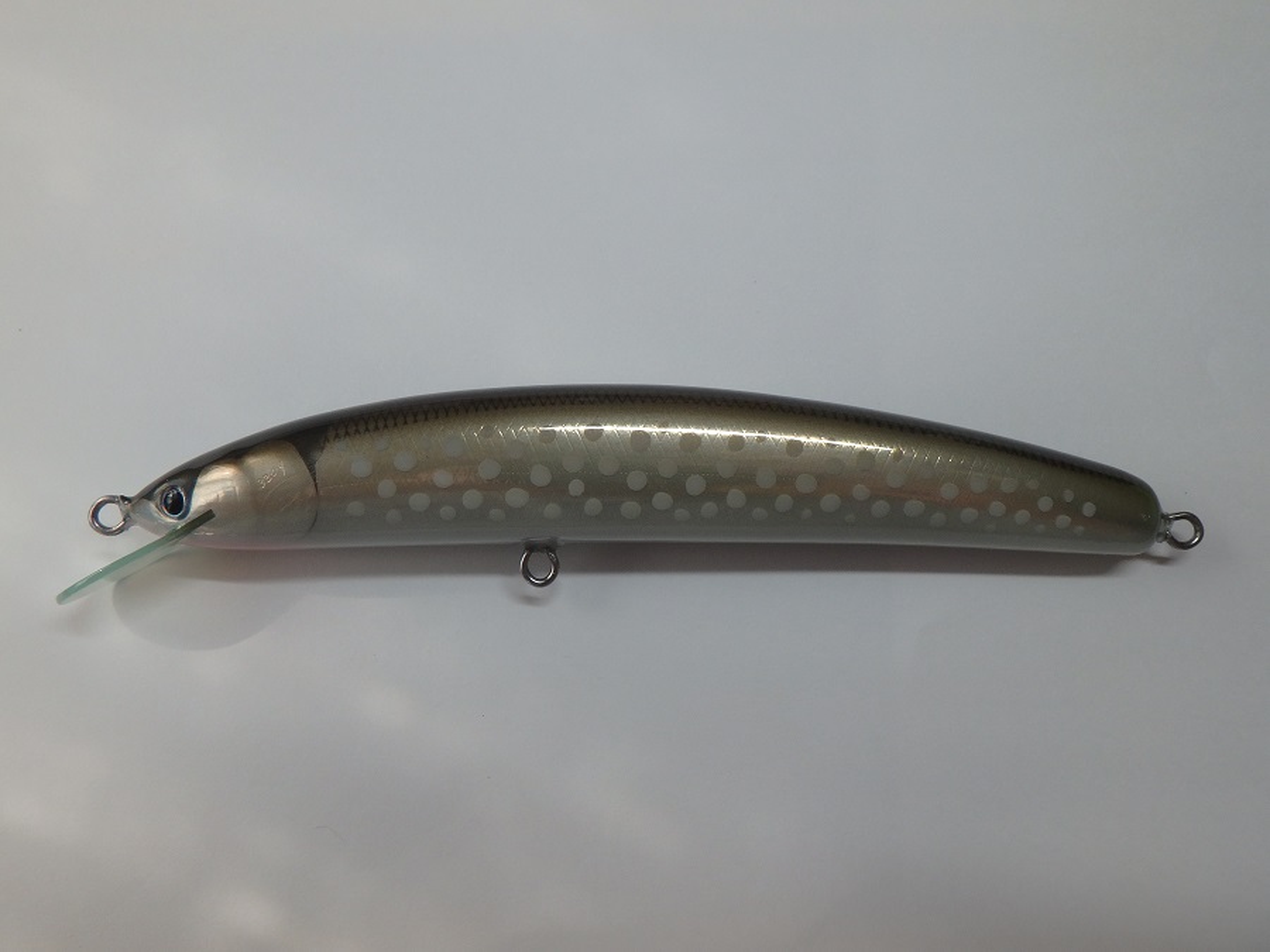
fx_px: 1064
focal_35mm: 29
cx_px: 635
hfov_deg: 61.7
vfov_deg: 48.2
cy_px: 476
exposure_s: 1/100
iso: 125
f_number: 4.6
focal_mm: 5.2
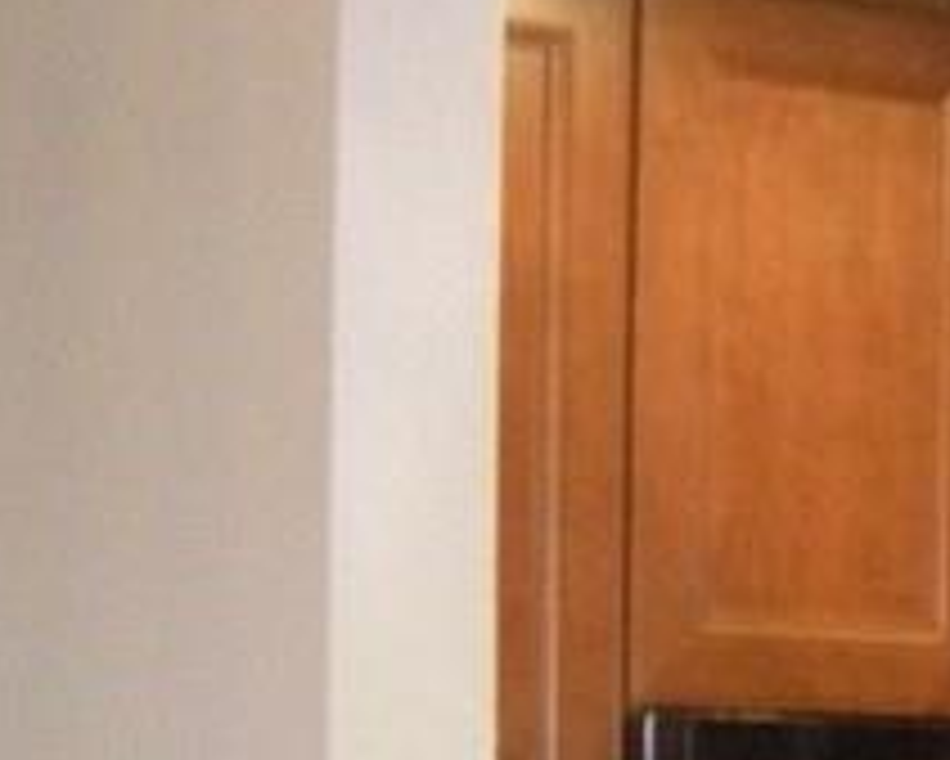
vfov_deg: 9.2
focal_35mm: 166
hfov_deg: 10.4
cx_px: 2121
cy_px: 980
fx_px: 4669
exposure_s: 1/30
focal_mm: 5.9
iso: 400
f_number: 3.8
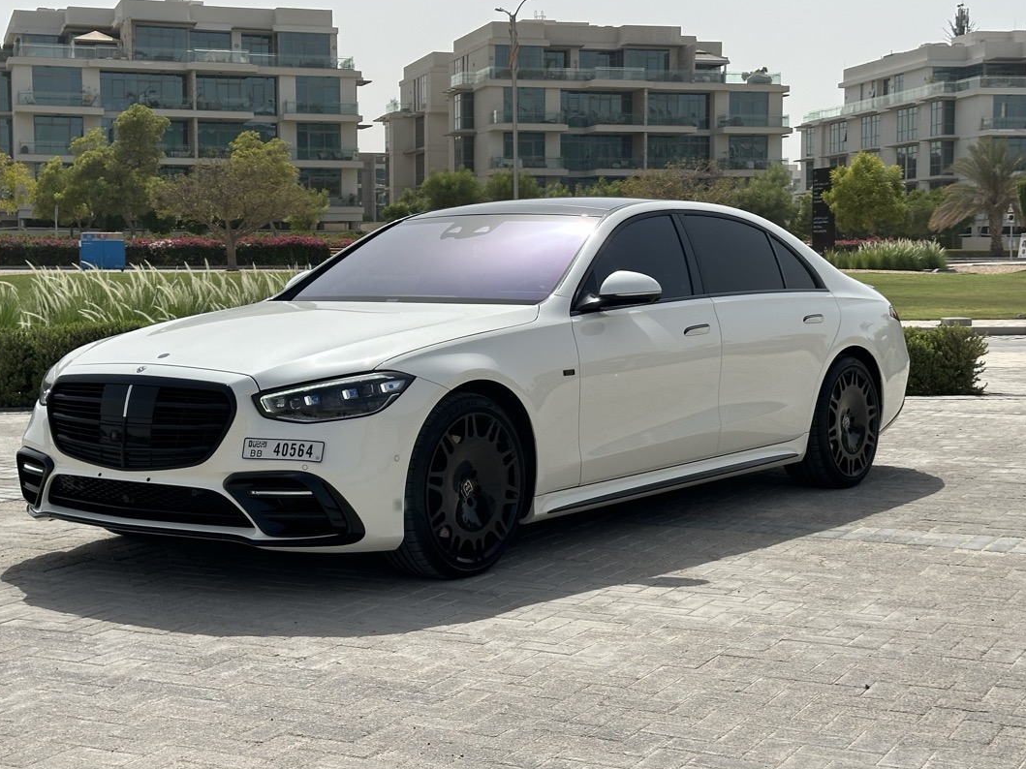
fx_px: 1719
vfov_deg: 25.2
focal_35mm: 58
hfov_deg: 33.2
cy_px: 358
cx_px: 485
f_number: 1.78
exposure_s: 1/7092
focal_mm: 6.86
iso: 64
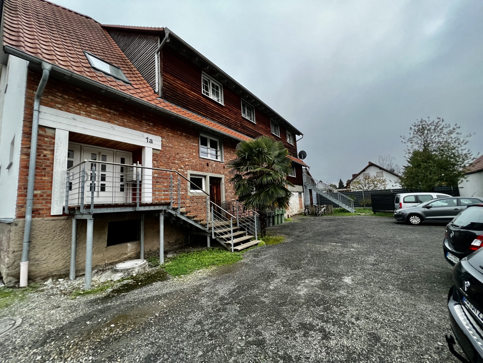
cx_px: 242
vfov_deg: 89.9
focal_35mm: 13
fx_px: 181
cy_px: 182
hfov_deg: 106.2
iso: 250
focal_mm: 1.57
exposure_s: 1/91
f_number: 1.8
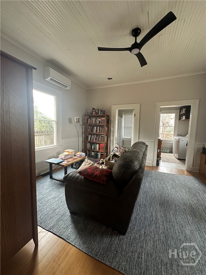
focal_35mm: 14
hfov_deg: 85.7
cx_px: 103
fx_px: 111
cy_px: 138
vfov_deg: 102.1
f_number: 2.2
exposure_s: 1/60
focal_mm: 2.22
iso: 320
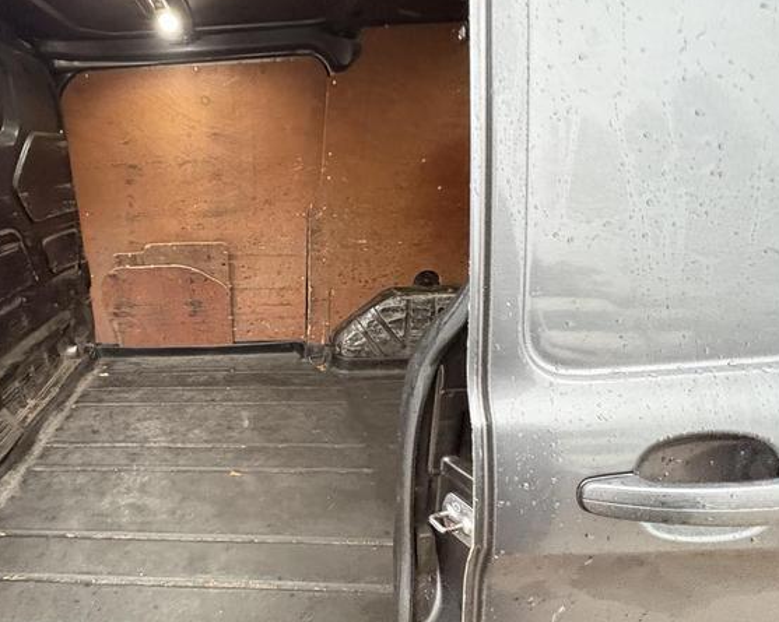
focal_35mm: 22
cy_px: 320
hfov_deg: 71.0
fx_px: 507
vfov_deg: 63.1
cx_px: 214
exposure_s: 1/60
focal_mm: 2.22
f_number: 2.2
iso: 640
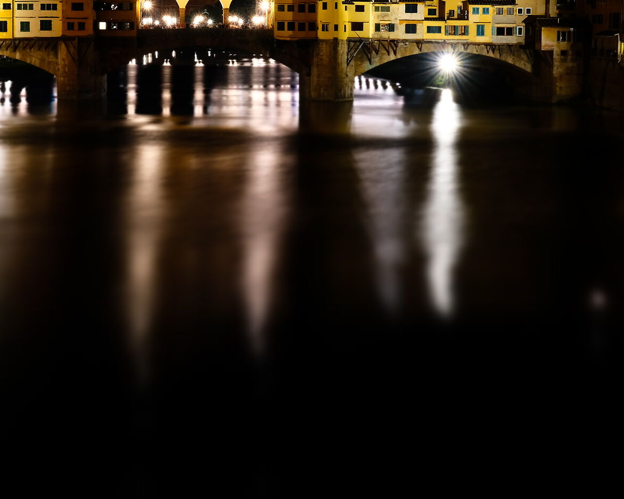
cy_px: 181
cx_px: 213
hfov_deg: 21.2
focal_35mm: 90
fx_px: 1662
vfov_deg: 17.1
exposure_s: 10
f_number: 11
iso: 200
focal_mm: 31.5
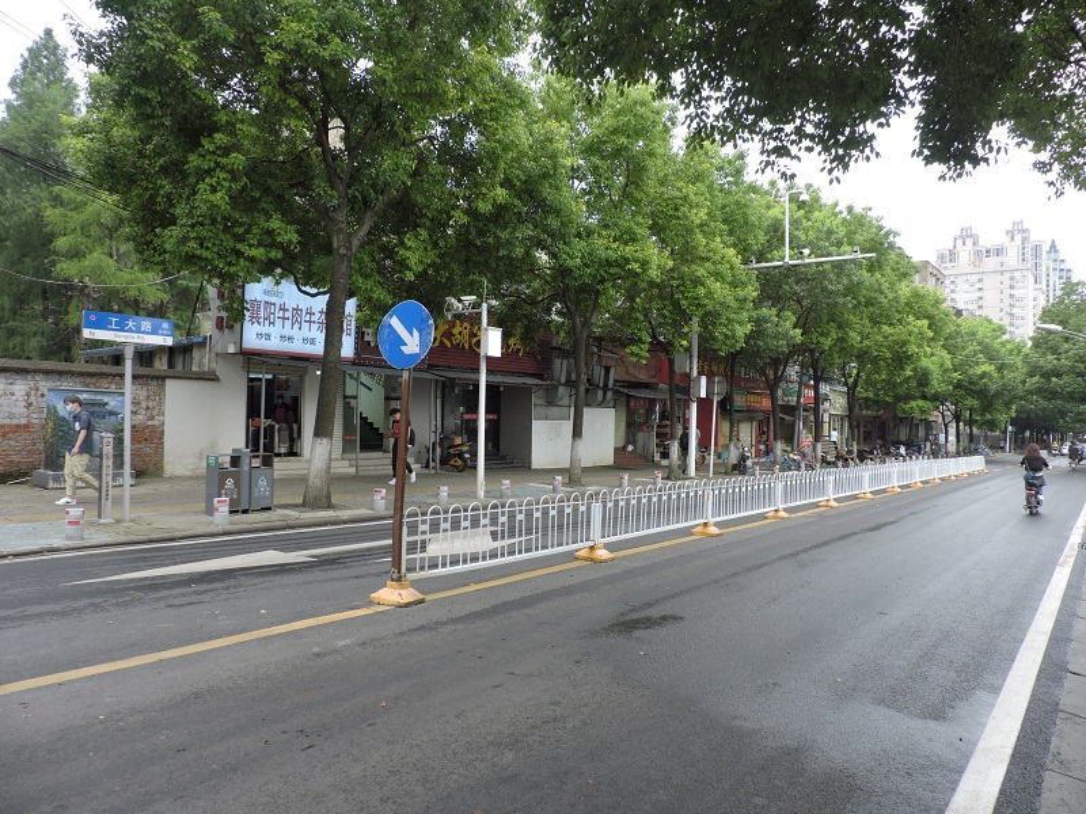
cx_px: 543
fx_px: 753
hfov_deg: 71.6
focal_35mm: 24
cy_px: 407
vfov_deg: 56.8
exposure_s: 1/160
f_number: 3
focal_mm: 4.3
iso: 100
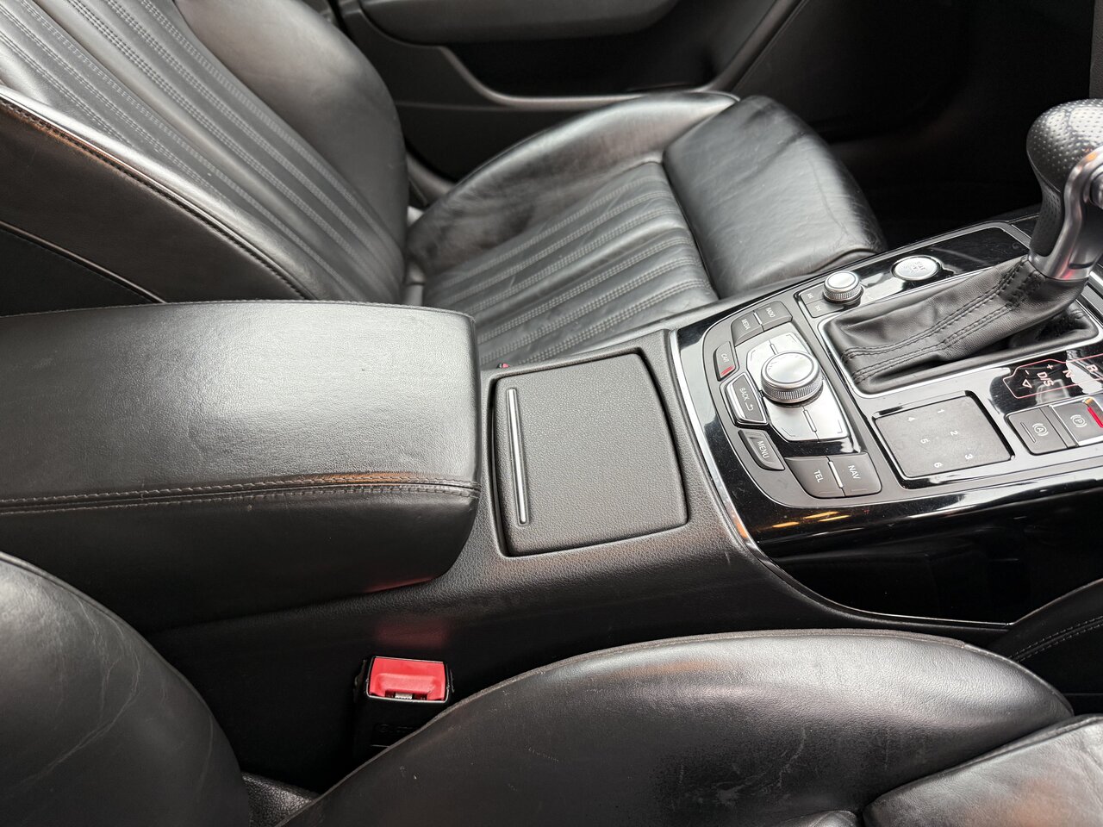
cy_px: 414
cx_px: 552
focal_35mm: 24
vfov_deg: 56.8
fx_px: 765
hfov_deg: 71.6
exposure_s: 1/60
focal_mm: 6.76
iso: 200
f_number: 1.78
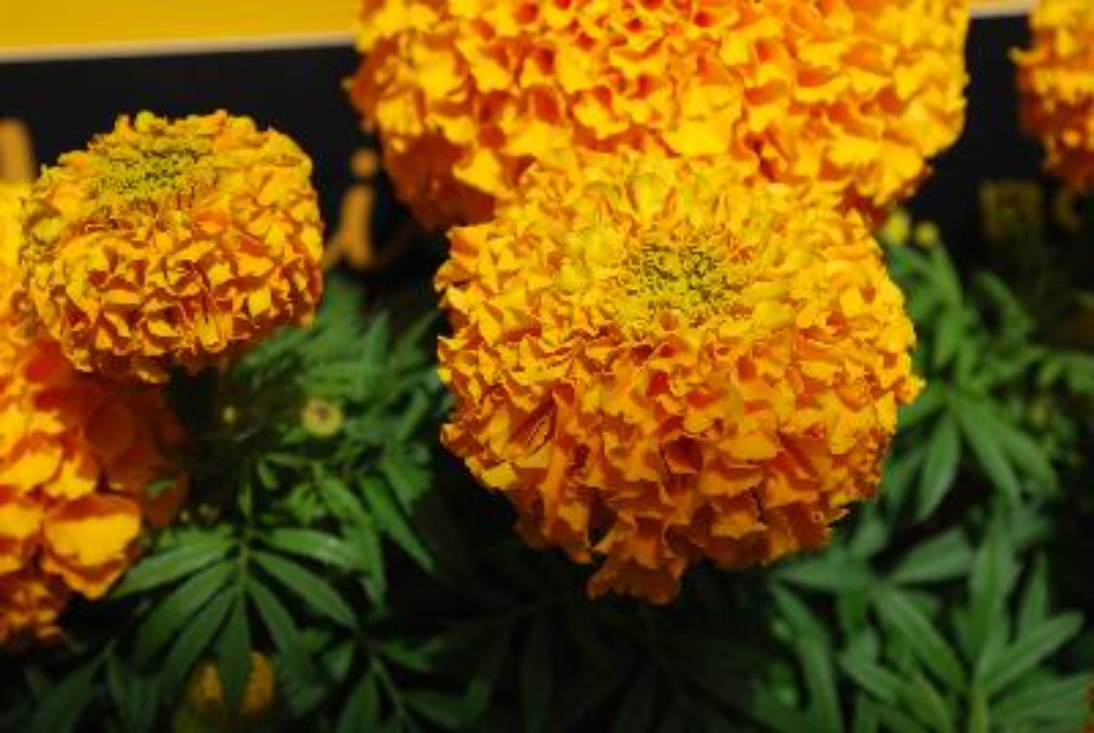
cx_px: 547
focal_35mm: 72
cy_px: 366
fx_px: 2191
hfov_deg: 28.0
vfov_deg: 19.0
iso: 100
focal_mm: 48
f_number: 8
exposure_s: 1/400
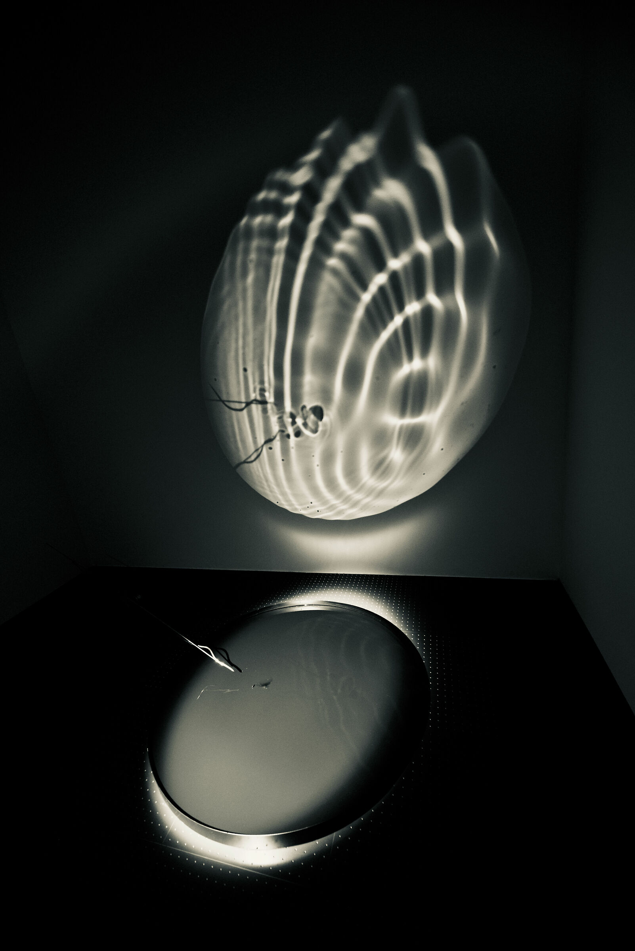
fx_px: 370
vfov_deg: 104.2
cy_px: 476
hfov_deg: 81.3
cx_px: 318
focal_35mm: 14
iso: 800
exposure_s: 1/20
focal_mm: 14
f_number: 5.6
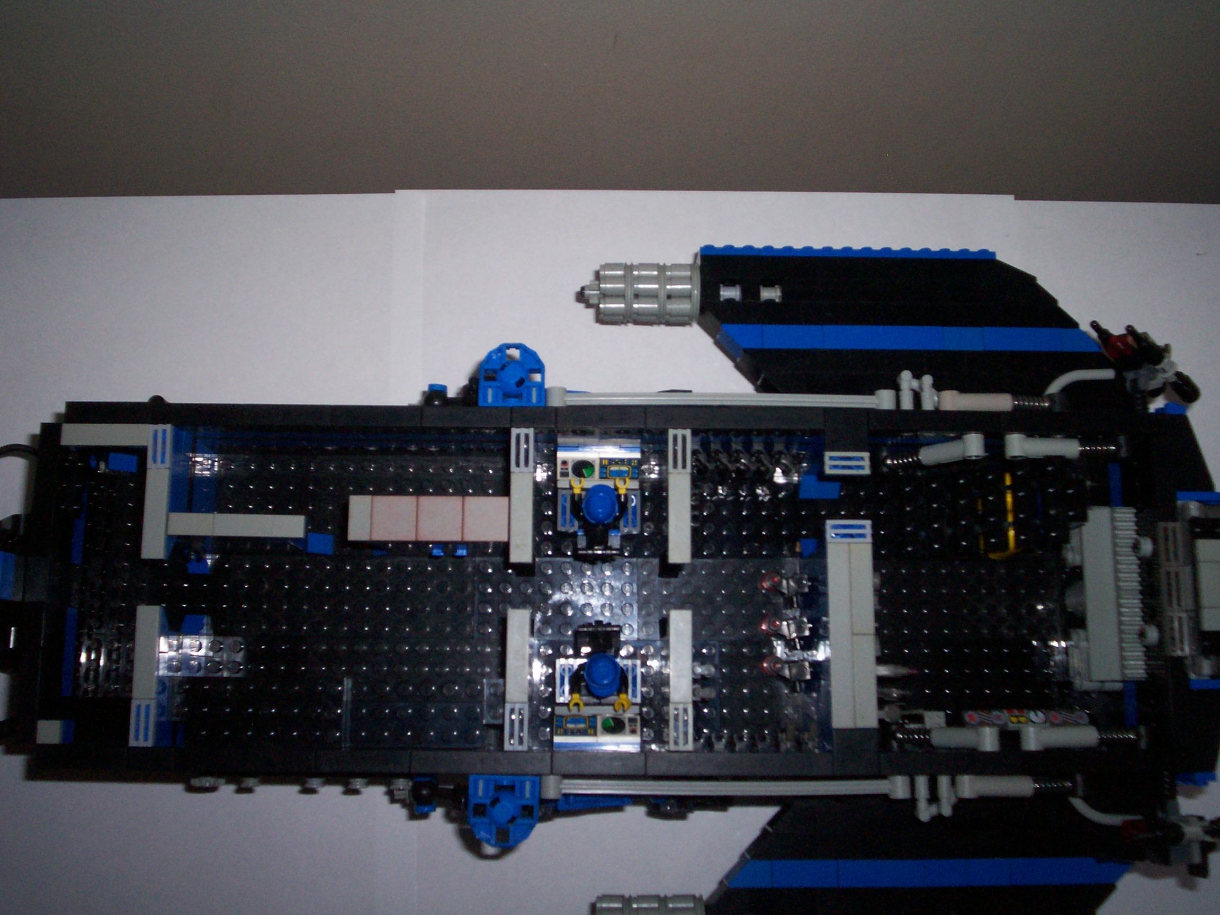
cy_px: 458
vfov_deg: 39.7
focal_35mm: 36
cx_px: 610
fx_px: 1269
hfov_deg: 51.4
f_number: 4.5
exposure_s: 1/90.5
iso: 140
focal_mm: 5.9
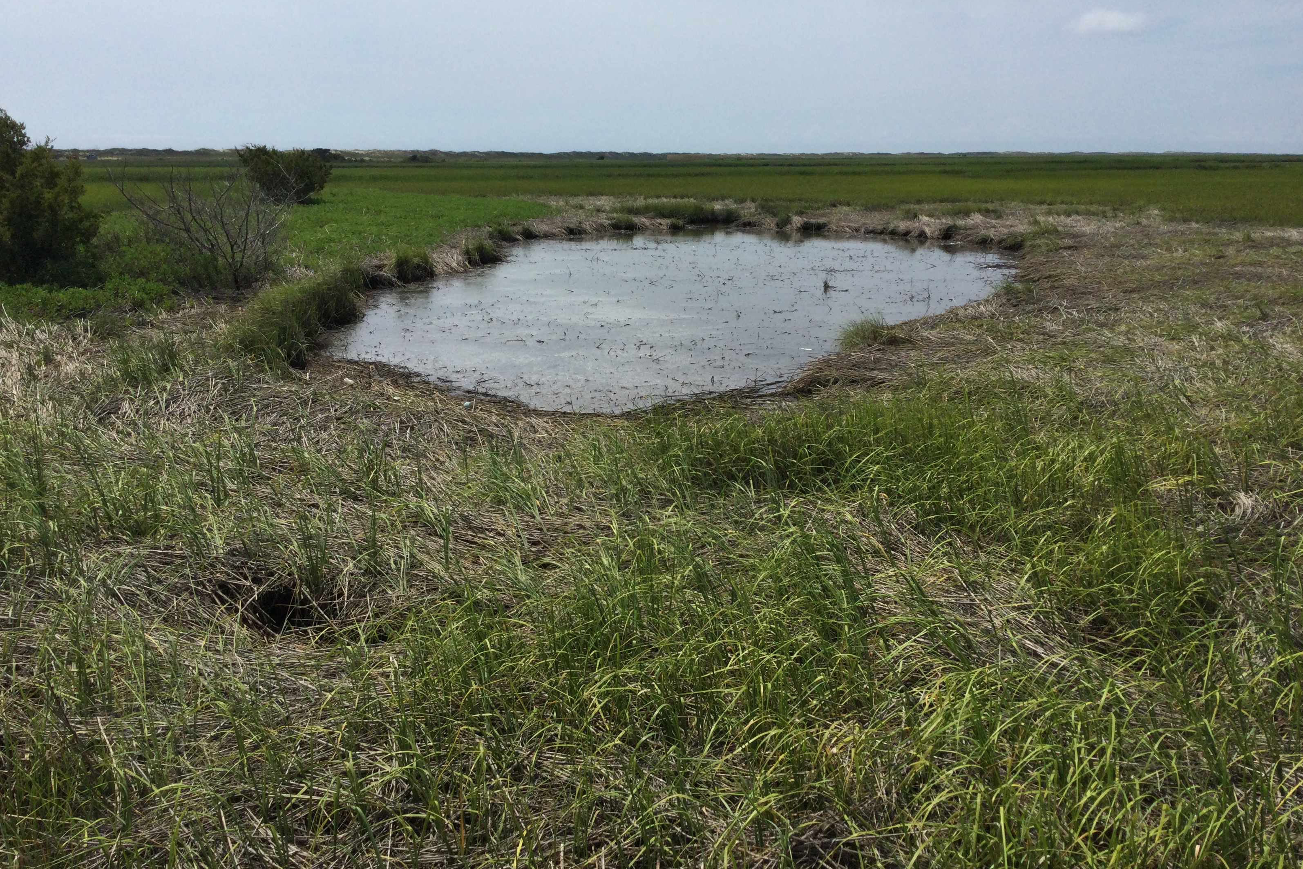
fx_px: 1194
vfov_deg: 39.9
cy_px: 388
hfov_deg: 57.2
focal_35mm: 33
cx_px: 654
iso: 25
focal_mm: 3.3
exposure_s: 1/2915
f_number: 2.4
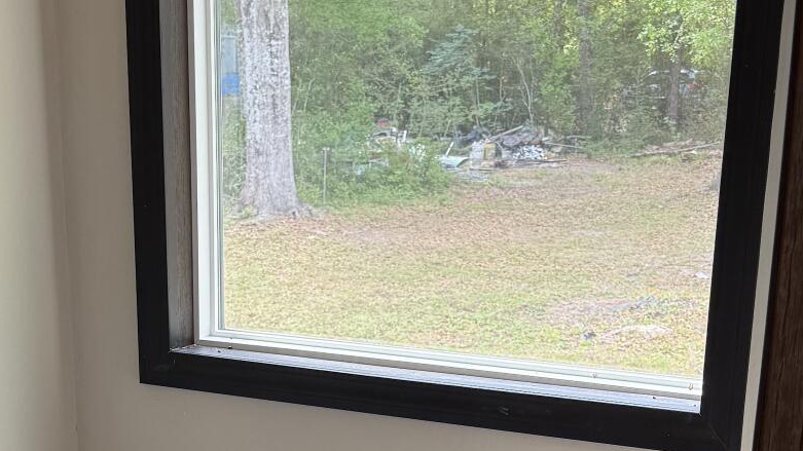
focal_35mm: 67
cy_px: 486
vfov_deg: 17.4
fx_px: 1426
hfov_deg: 31.3
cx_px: 297
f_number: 1.78
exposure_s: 1/120
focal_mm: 6.76
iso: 64
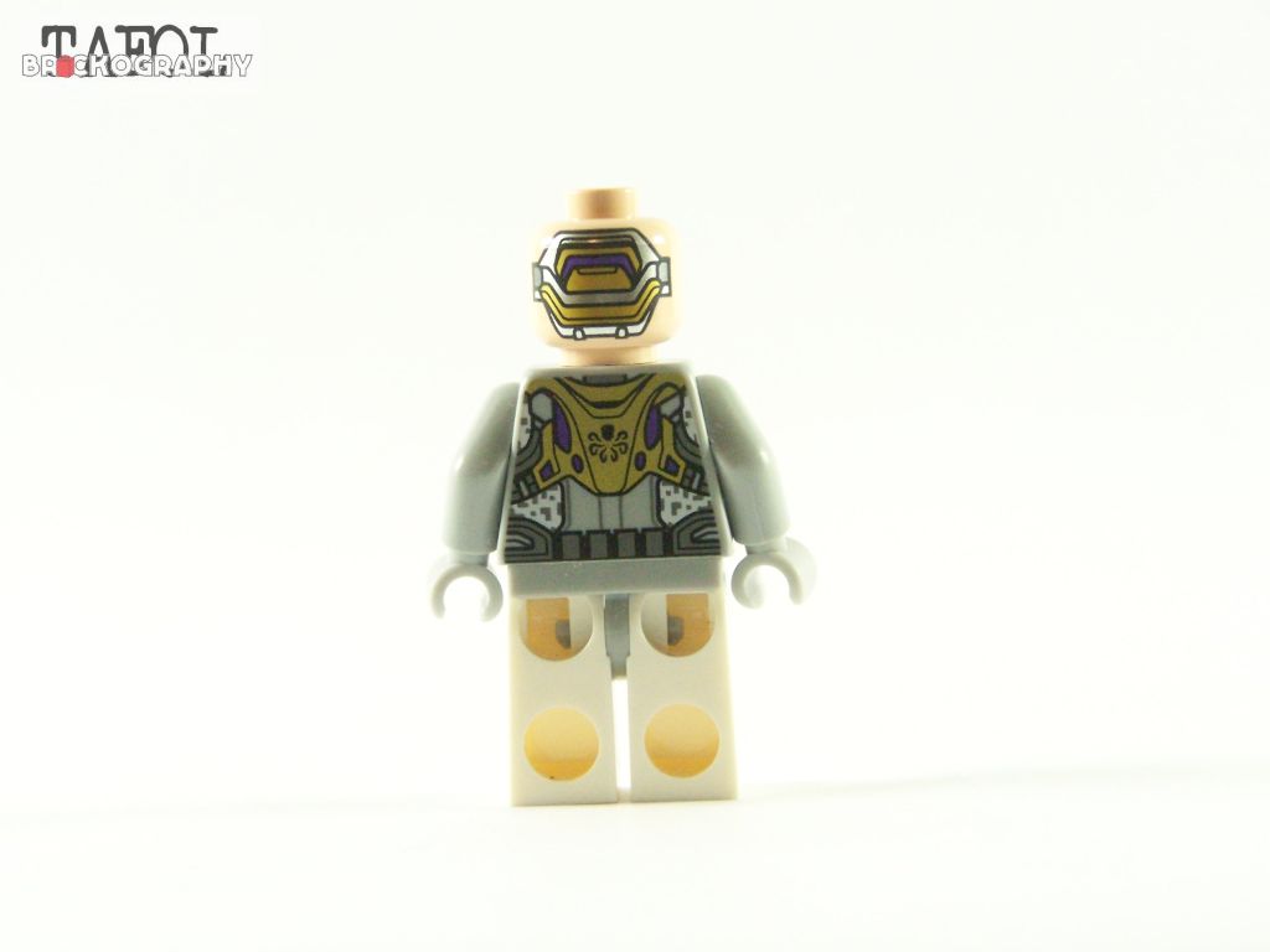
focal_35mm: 105
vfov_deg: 14.1
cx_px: 635
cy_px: 476
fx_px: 3852
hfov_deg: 18.7
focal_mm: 17.5
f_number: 4
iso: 400
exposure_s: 1/60
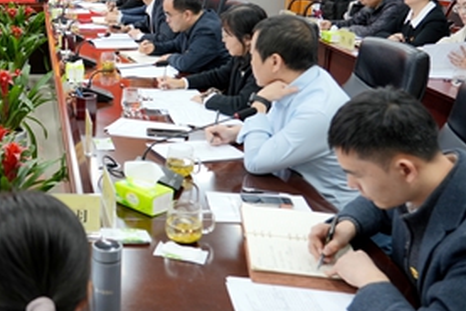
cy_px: 86
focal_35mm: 52
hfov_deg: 35.2
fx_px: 673
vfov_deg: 25.8
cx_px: 19
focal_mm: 24
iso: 400
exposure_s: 1/30
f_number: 4
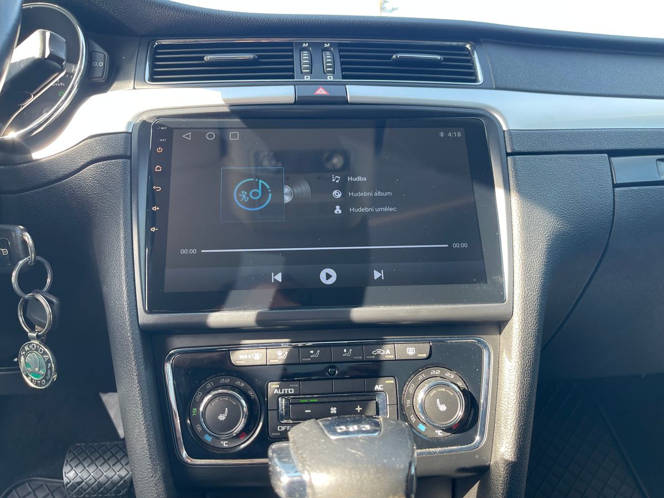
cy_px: 249
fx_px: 480
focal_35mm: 25
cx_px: 332
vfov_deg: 54.9
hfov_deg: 69.4
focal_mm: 5.1
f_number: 1.6
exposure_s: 1/121
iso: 64
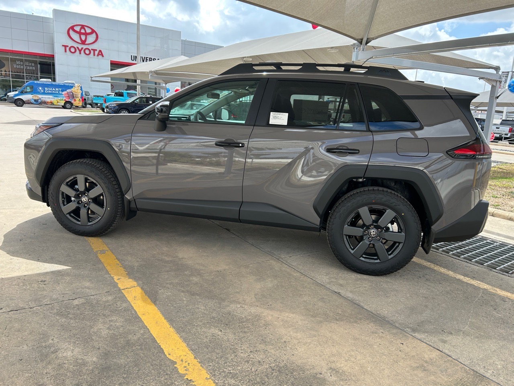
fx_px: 386
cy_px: 193
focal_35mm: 26
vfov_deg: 53.1
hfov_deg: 67.3
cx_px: 257
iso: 50
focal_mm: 5.7
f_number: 1.5
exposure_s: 1/1147
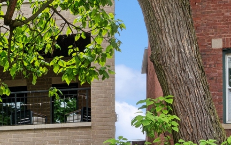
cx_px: -67
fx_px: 655
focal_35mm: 104
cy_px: 80
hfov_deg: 18.6
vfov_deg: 12.6
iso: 200
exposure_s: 1/60
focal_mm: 21
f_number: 9.5
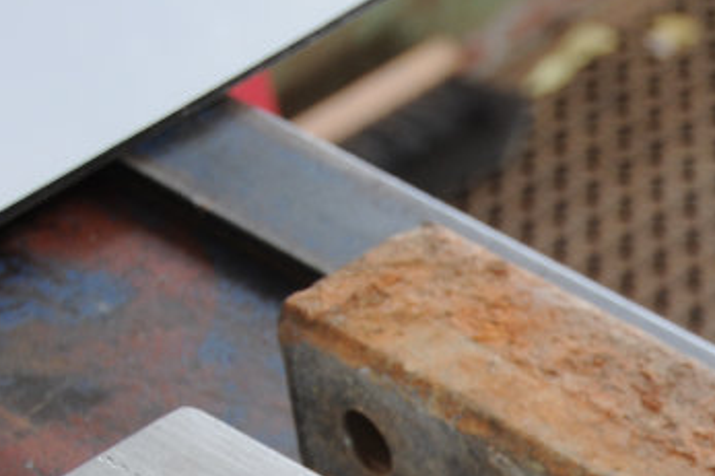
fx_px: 3191
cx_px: 1039
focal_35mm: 161
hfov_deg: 12.2
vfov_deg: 8.3
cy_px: 811
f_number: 6.3
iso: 200
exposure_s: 1/13
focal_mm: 31
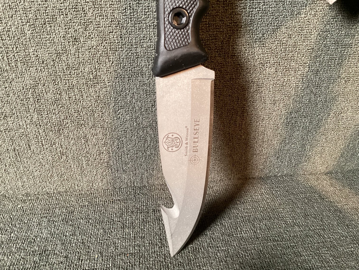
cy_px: 135
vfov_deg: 45.4
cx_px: 180
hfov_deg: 58.3
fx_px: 322
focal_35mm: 31
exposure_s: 1/33
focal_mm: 3.3
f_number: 2.4
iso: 250
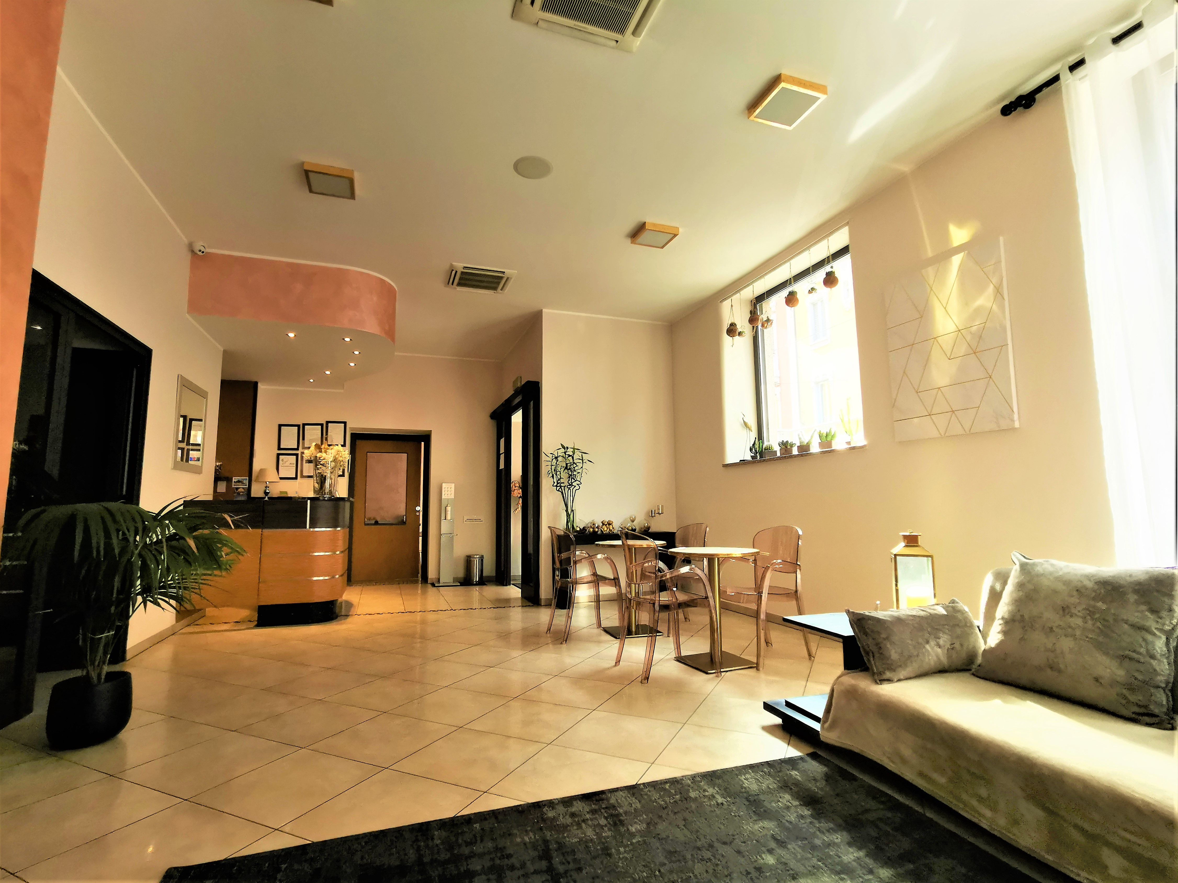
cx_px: 589
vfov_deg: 74.7
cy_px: 442
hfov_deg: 91.0
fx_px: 578
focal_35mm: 17
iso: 64
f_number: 2.2
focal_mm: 2.26
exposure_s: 1/50
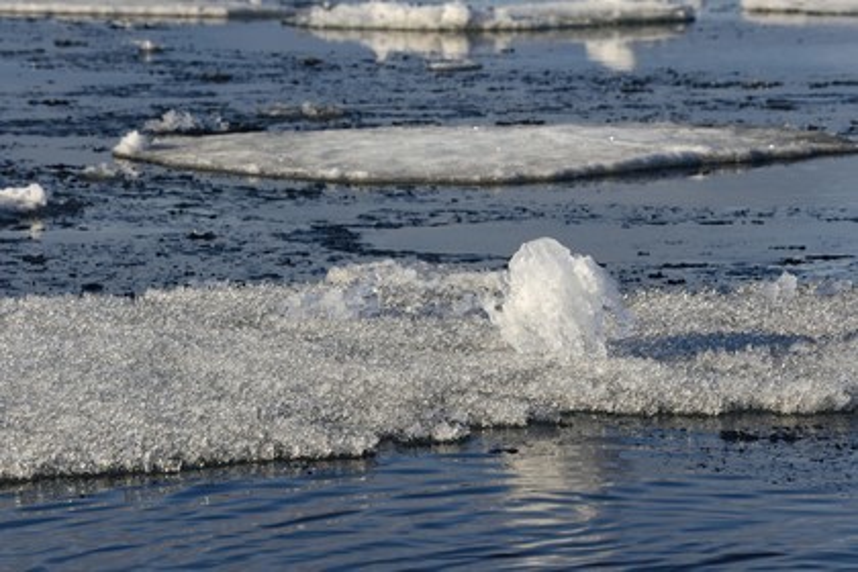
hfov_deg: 10.3
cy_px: 286
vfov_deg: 6.9
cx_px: 429
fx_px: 4766
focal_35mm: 200
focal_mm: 200
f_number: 13
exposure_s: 1/320
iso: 200
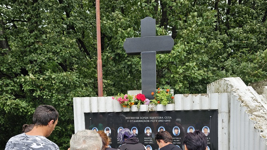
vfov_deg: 39.1
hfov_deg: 66.0
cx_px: 131
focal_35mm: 29
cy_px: 114
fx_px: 205
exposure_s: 1/180
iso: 16
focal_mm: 6.3
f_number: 1.7
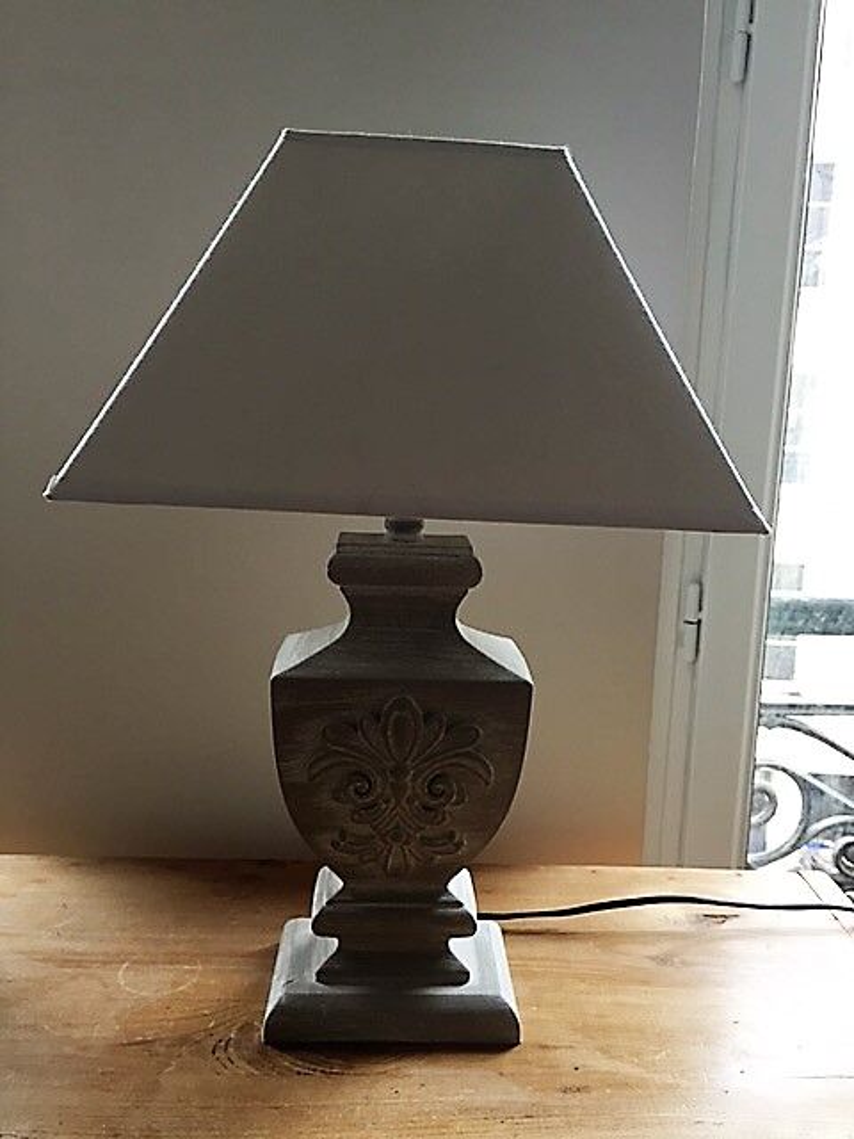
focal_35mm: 29
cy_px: 570
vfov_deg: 61.7
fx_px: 954
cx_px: 427
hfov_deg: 48.2
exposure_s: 1/33
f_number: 2.2
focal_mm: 4.15
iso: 100
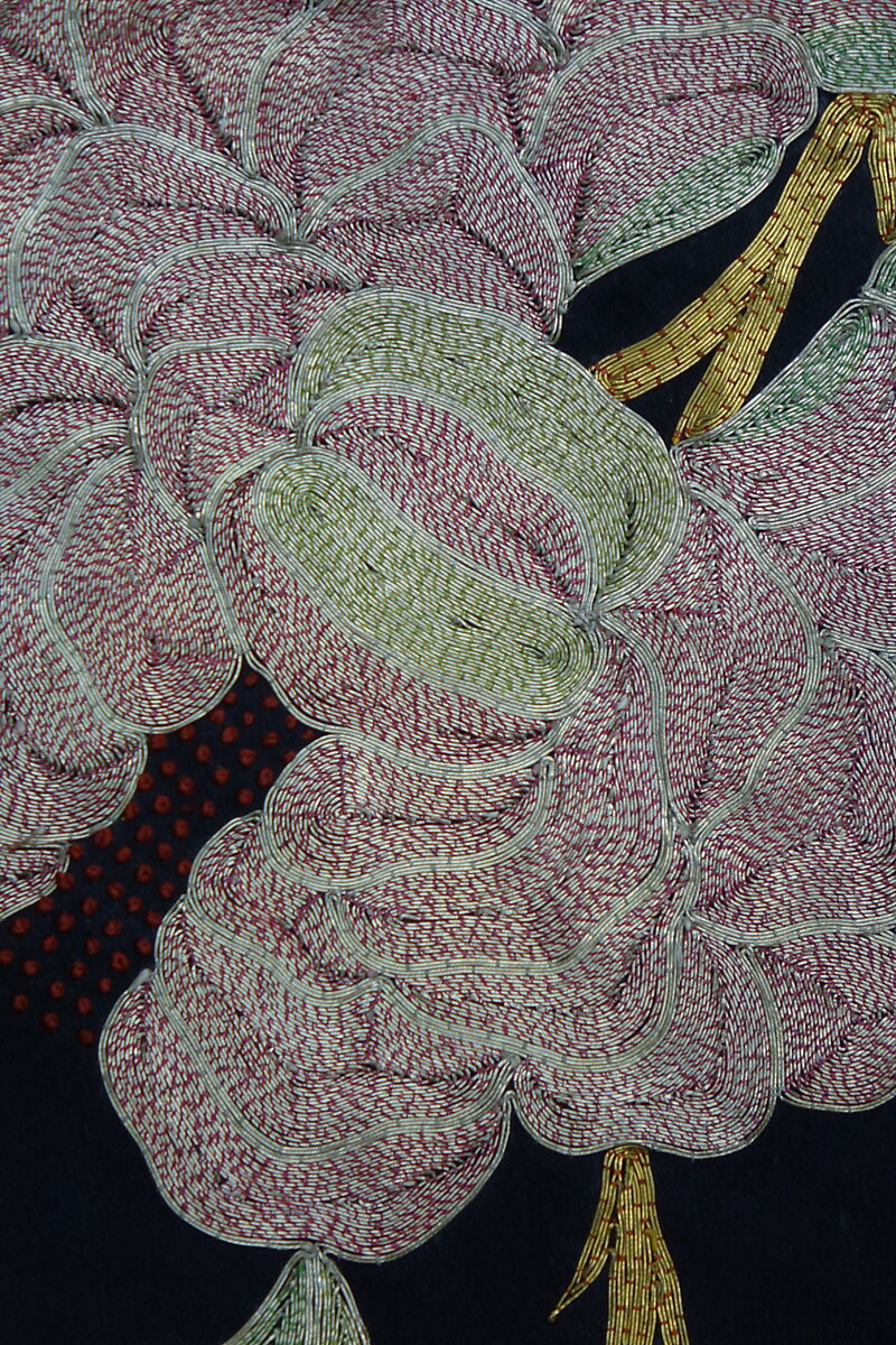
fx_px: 6533
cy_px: 672
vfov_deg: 11.7
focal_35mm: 175
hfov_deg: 7.8
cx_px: 448
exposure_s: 1/200
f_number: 2.8
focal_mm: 64.09
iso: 400
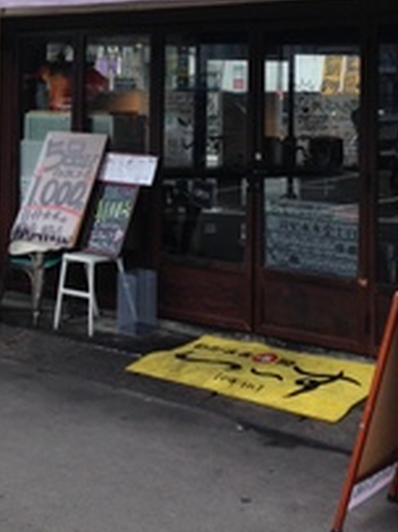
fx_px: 998
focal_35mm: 65
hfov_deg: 22.5
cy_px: 68
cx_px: 254
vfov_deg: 28.8
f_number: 2.4
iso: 50
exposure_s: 1/475
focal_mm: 4.12
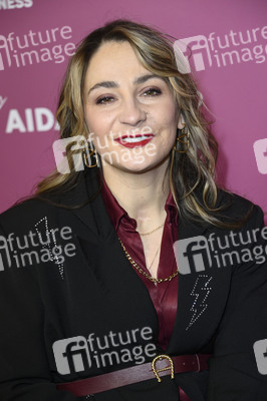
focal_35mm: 100
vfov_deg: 20.4
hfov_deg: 13.7
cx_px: 134
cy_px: 200
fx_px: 1114
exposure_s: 1/250
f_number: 5.6
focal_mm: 100
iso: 640
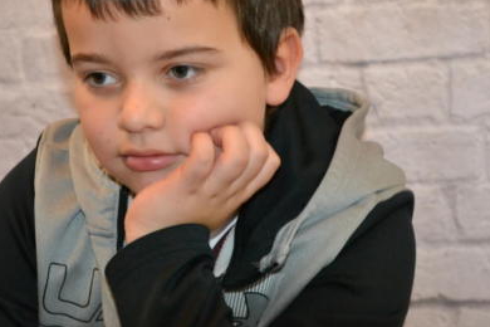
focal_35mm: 106
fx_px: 1438
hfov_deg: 19.3
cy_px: 136
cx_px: 188
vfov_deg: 13.0
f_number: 5.6
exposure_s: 1/60
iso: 3200
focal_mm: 55
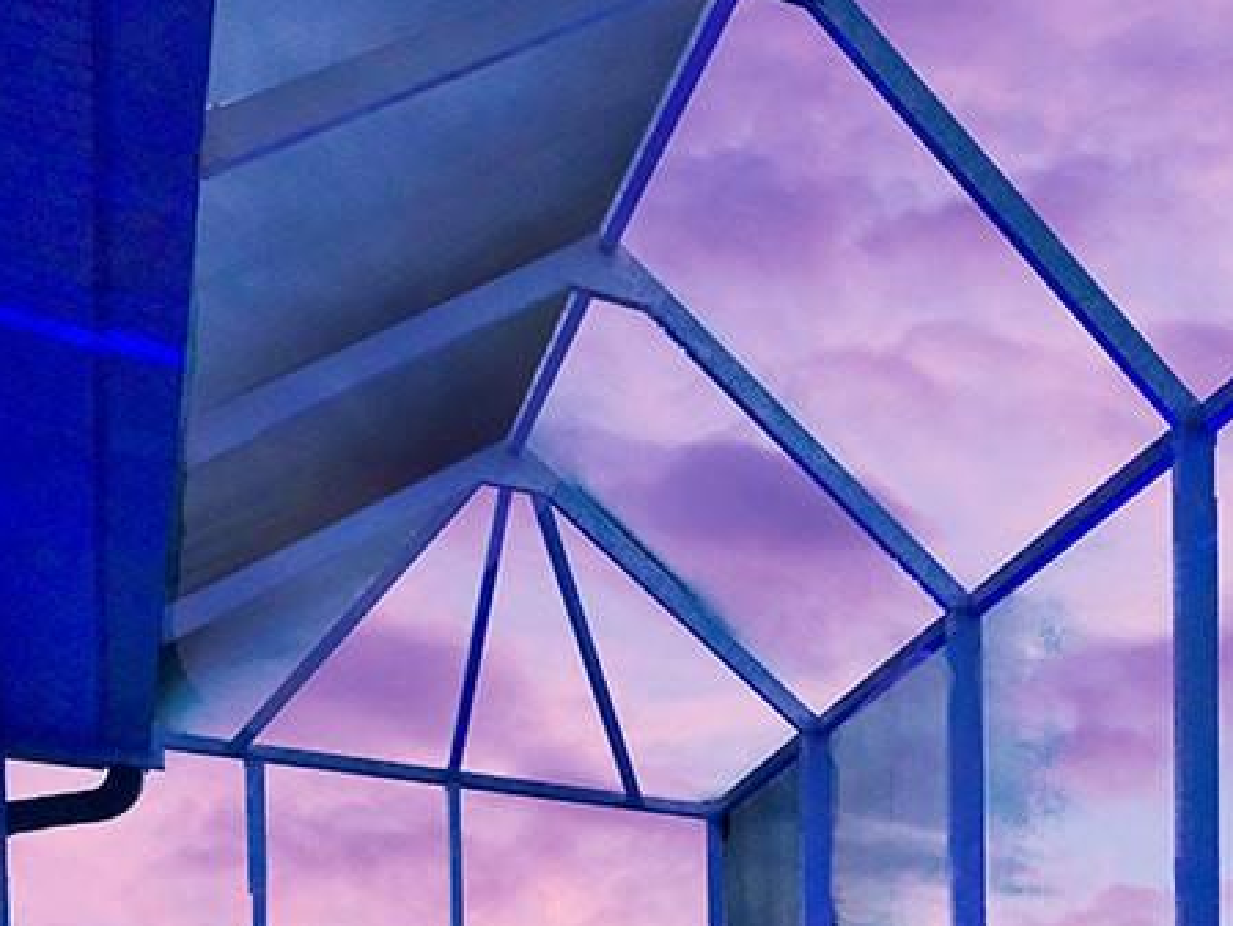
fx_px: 2031
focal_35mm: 57
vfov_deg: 21.7
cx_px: 1571
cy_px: 1363
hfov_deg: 28.3
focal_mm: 20
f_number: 4
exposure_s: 1/250
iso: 6400
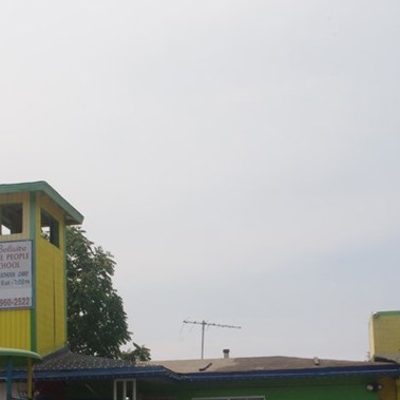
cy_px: 318
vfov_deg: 27.2
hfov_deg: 27.7
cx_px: 195
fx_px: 811
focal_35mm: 62
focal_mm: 18
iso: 400
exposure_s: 1/180
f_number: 20
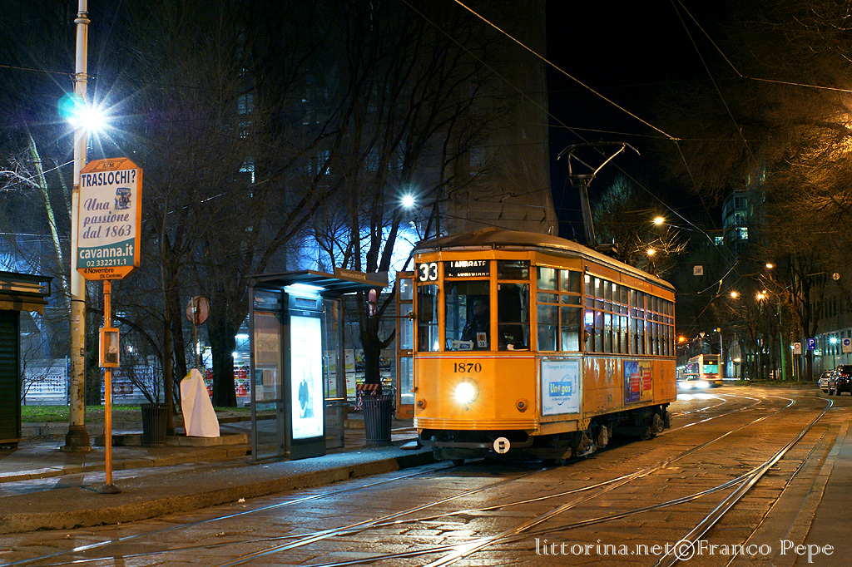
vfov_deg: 25.7
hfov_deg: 37.9
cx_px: 426
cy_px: 284
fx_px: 1242
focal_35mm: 52
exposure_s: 1
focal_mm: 35
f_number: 8
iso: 400
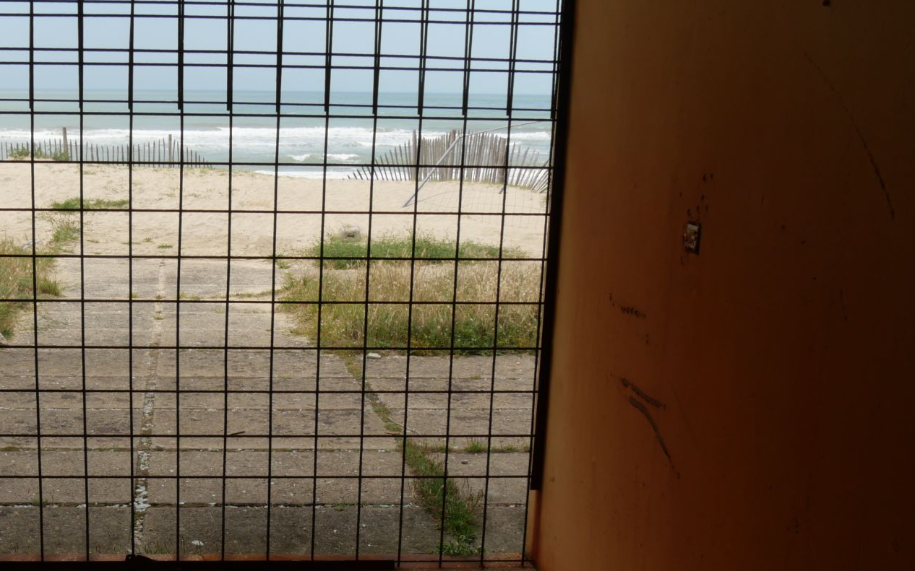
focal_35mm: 48
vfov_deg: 26.7
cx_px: 210
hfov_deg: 40.5
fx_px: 1197
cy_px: 385
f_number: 14
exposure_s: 1/100
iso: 200
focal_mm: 14
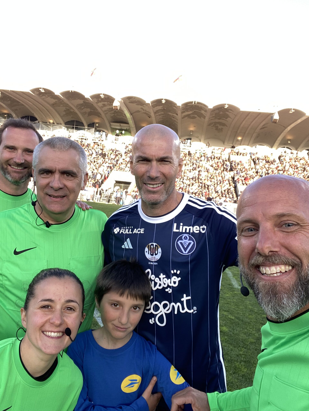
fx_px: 357
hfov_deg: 46.8
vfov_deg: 60.0
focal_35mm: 30
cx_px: 154
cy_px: 206
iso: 25
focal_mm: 2.71
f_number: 2.2
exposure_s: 1/100
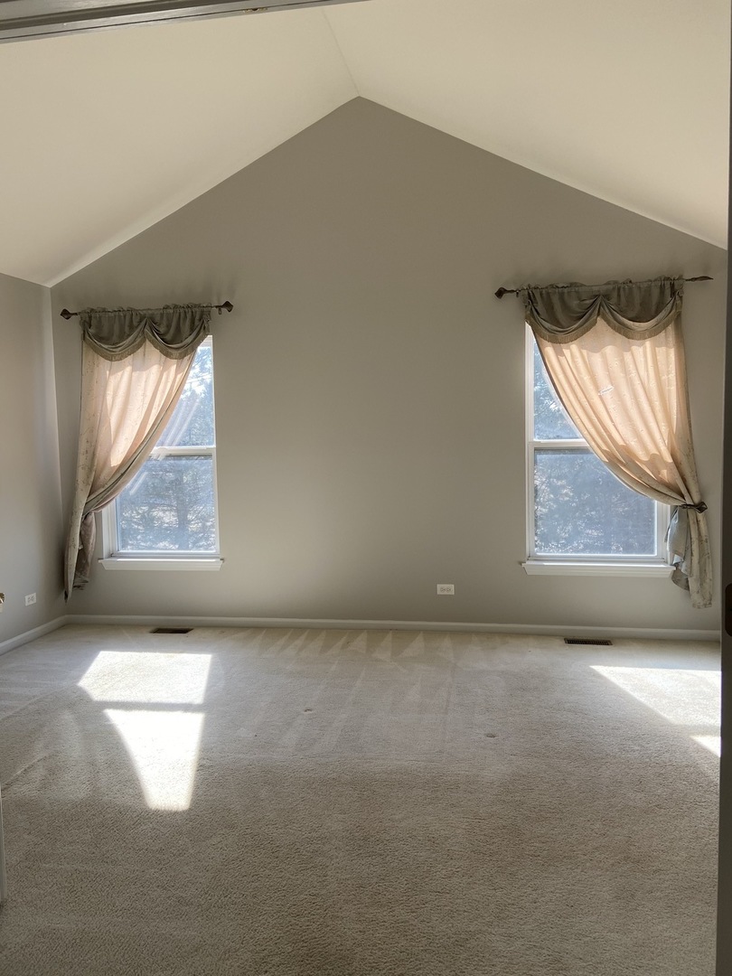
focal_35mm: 26
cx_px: 366
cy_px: 488
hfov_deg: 53.1
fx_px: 733
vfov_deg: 67.3
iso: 32
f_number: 1.8
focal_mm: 4.25
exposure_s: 1/262
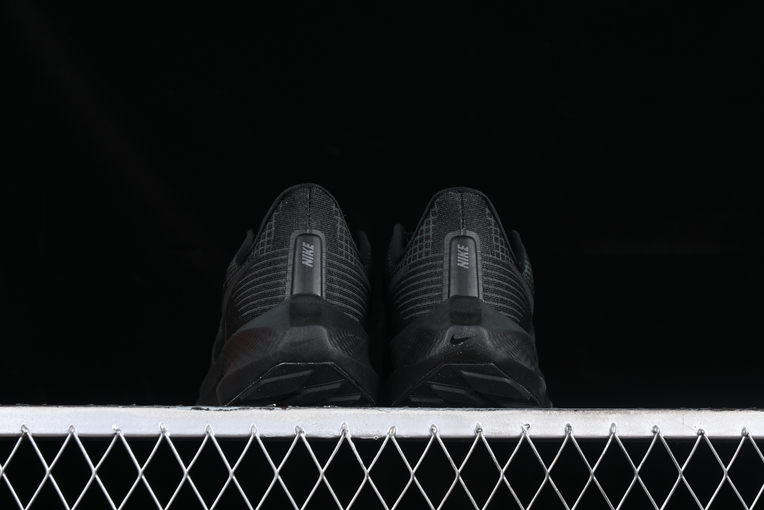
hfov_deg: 27.0
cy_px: 255
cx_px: 382
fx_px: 1592
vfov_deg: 18.2
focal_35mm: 75
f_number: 6.3
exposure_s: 1/60
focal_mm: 50
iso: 160
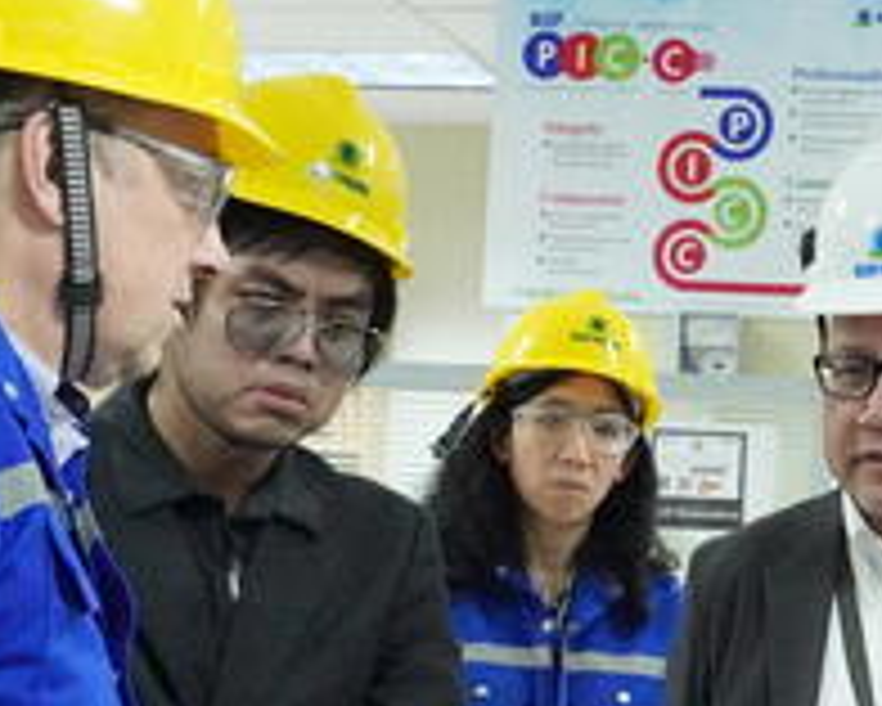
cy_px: 699
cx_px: 702
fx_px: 2638
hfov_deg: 18.8
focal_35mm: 101
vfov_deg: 15.0
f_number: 6.3
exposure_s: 1/320
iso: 16000
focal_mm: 22
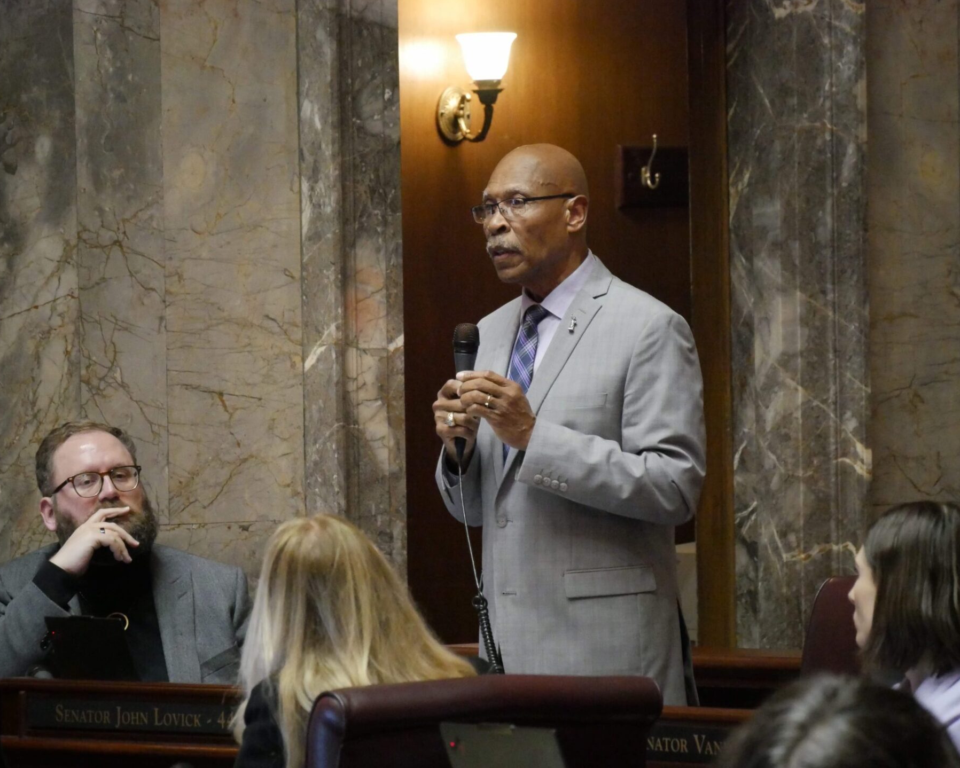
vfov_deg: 4.9
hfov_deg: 6.2
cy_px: 384
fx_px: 8894
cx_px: 464
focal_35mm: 313
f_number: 5.6
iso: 6400
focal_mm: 150
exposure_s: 1/60
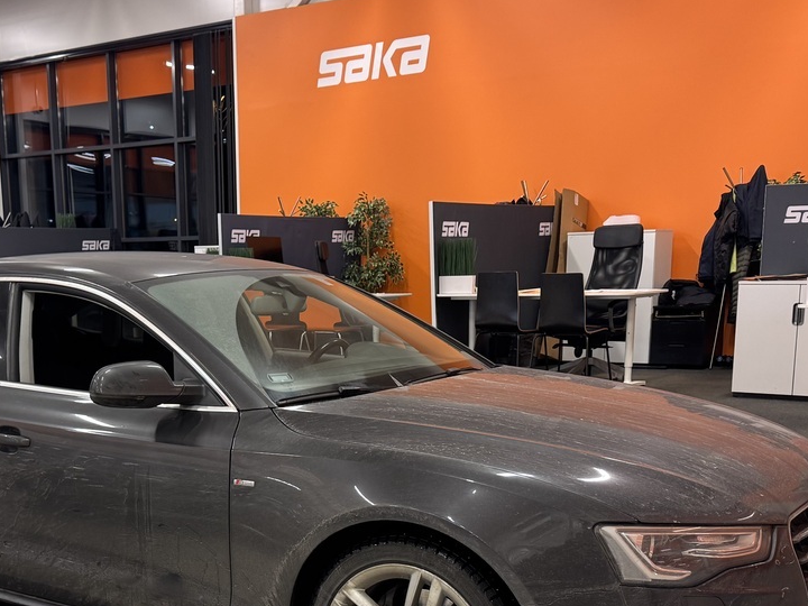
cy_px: 492
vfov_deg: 29.5
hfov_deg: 39.2
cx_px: 266
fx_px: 1120
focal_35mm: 48
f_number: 1.78
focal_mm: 6.76
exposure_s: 1/50
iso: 200
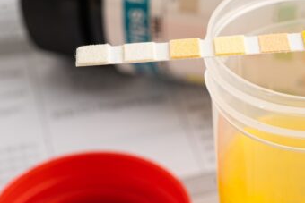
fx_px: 958
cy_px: 124
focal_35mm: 113
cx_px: 258
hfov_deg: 17.9
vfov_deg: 12.1
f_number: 8
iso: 100
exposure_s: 1/80
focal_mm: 50
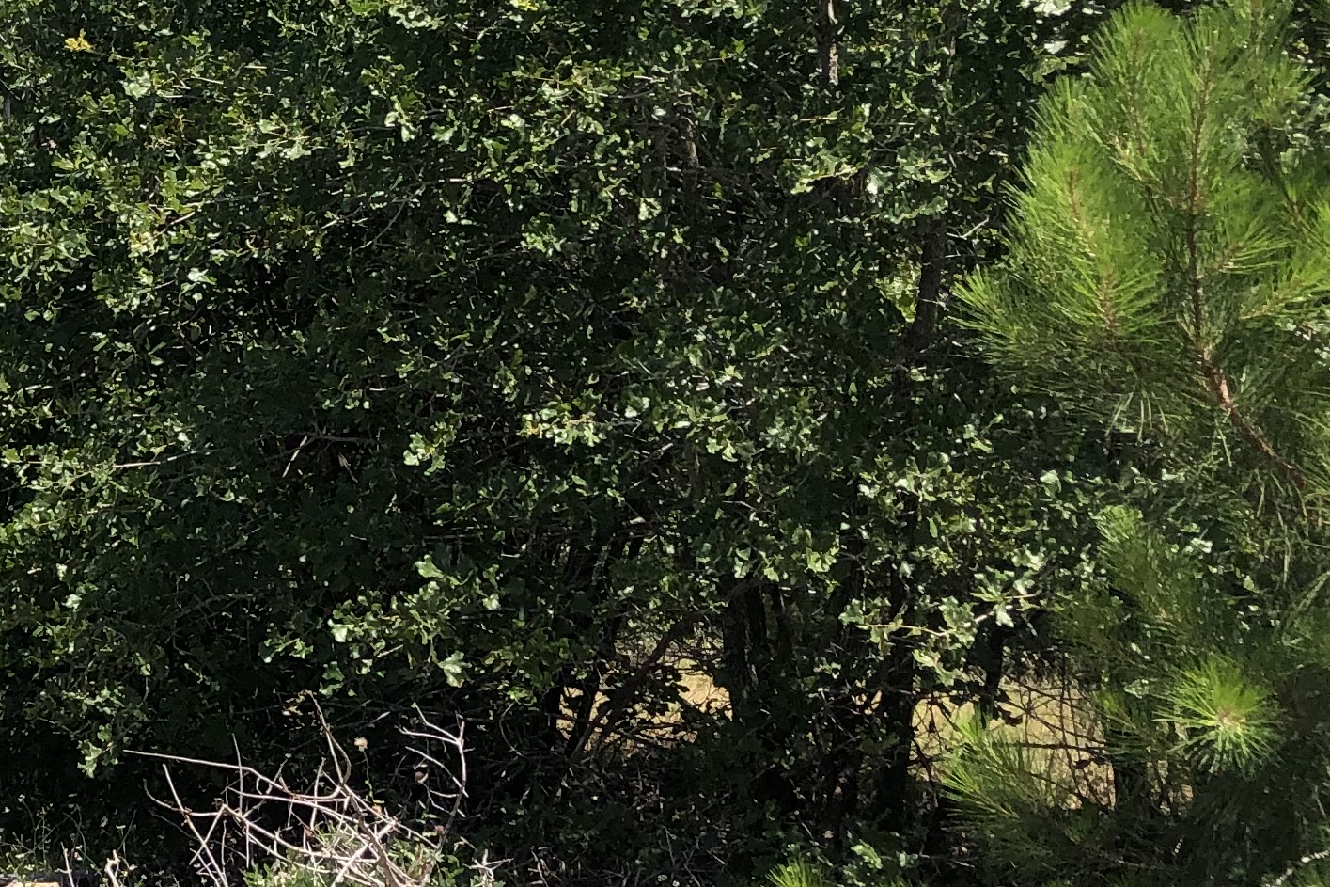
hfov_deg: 21.7
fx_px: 3066
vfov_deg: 16.3
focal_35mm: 83
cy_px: 179
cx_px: -475
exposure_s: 1/1200
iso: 20
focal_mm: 4
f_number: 1.8
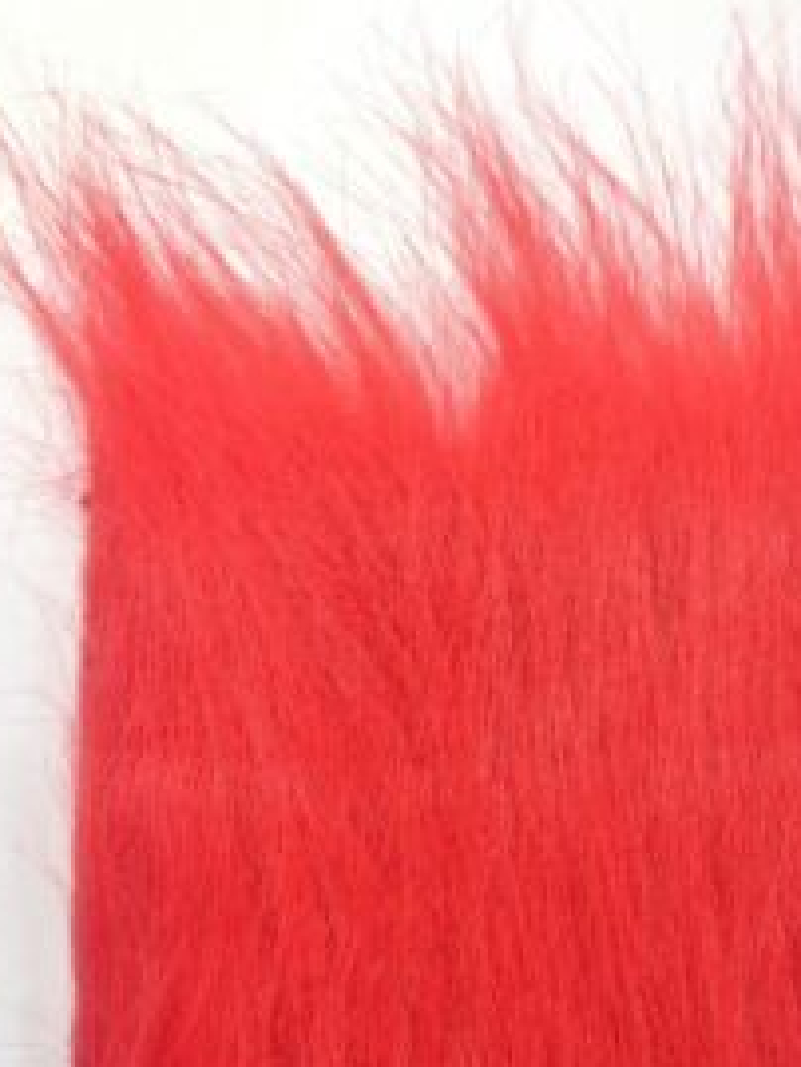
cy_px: 694
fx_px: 1511
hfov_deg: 29.5
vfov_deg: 38.5
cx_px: 539
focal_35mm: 49
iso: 80
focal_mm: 4.12
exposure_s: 1/20
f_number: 2.4
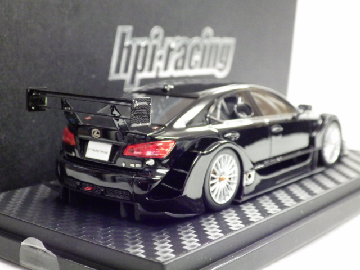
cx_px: 180
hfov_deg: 32.7
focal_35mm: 59
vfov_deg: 24.8
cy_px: 135
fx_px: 614
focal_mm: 10.7
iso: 1600
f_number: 4
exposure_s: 1/25
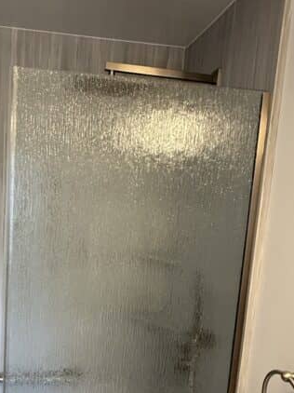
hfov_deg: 41.4
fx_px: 385
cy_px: 237
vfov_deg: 53.6
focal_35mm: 34
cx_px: 107
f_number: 2.2
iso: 250
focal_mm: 2.22
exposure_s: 1/120
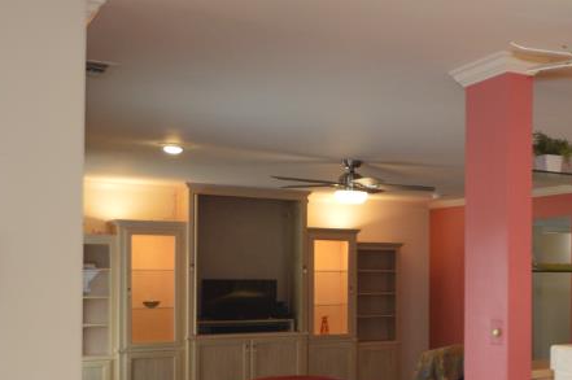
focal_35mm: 51
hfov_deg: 29.1
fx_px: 809
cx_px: 794
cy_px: 250
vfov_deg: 26.3
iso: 400
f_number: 3.5
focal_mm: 10
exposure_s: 1/60
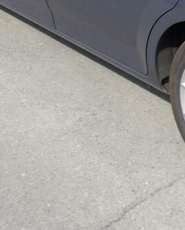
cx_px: 269
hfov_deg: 17.5
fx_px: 547
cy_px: -27
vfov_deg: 22.4
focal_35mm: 80
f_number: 3
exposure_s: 1/678
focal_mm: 4.9
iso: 100
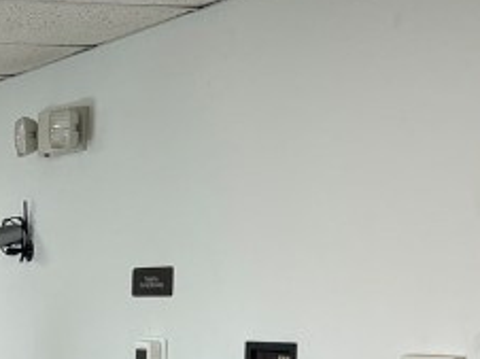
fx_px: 1635
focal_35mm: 118
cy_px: 412
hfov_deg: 15.7
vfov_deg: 12.3
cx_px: -181
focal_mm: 5.96
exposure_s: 1/120
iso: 80
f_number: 1.6
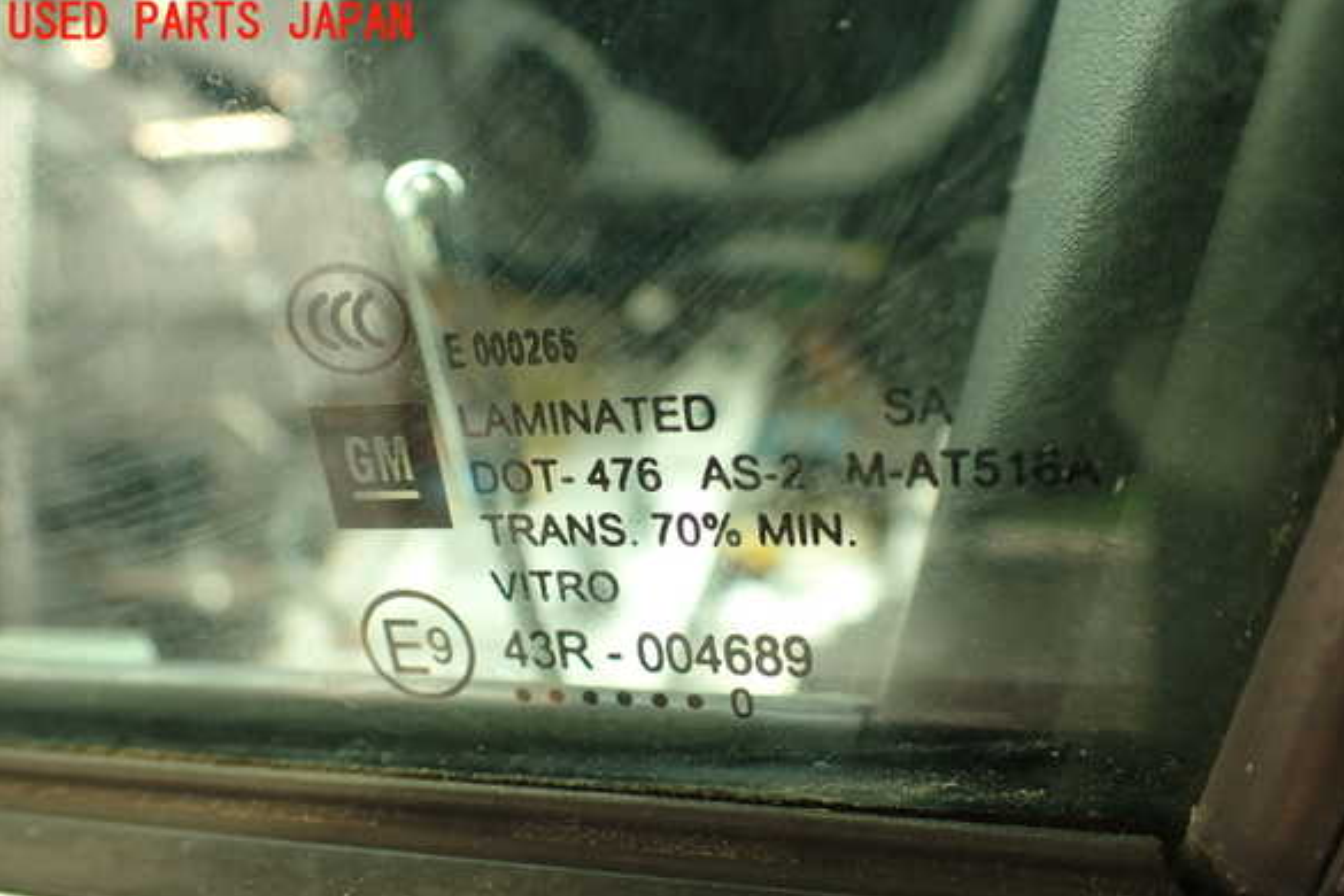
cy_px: 512
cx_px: 685
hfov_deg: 58.7
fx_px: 1195
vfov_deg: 41.0
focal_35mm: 32
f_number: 2.3
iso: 200
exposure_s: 1/30
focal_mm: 5.4
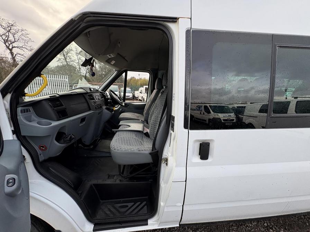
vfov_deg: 85.7
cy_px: 116
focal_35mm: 14
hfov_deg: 102.1
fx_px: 125
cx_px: 155
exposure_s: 1/225
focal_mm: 2.22
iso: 40
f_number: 2.2
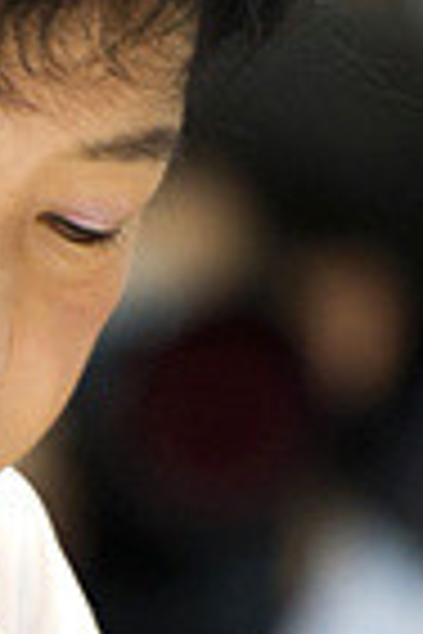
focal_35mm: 767
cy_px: 510
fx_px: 13517
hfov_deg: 1.8
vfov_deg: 2.7
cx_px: -122
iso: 800
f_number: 2.8
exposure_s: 1/60
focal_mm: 200
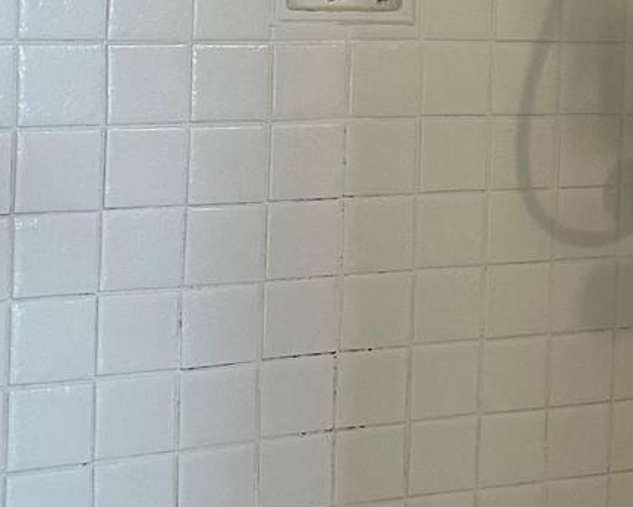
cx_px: 673
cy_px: 31
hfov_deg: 19.6
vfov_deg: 16.1
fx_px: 1762
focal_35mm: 94
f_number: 1.6
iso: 160
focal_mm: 5.1
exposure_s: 1/60
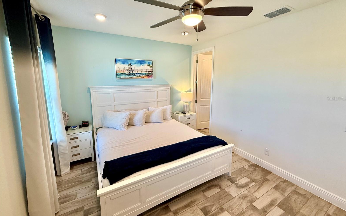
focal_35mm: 15
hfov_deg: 101.5
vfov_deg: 74.6
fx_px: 141
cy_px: 98
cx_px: 173
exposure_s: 1/120
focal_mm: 2.22
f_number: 2.2
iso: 100
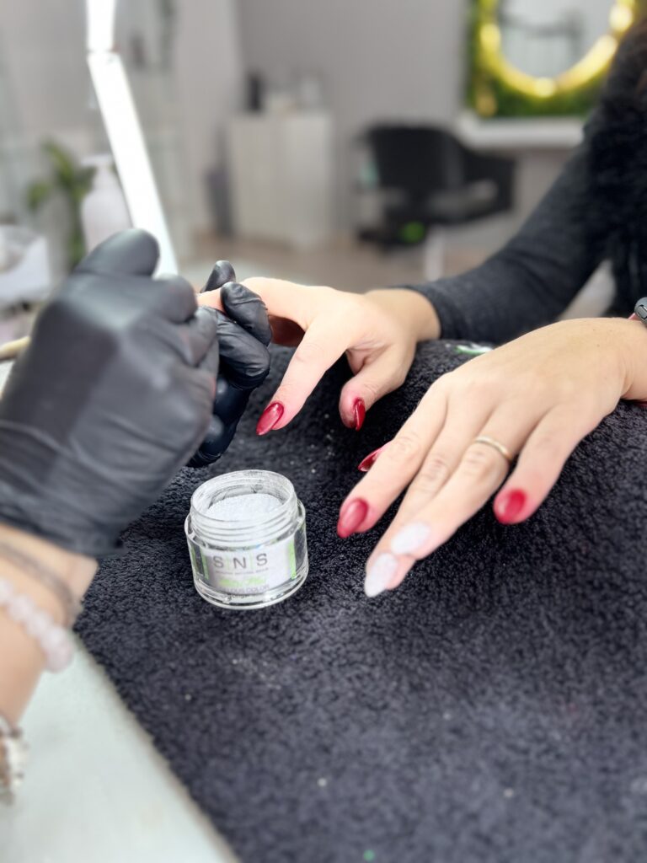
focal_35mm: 26
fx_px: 648
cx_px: 324
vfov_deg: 67.3
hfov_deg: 53.1
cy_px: 432
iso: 100
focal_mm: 5.7
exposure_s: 1/100
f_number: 1.5
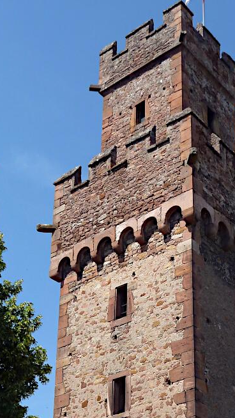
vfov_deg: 32.0
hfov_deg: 18.8
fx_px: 709
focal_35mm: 64
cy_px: 332
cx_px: 158
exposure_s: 1/500
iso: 80
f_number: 4
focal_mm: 5.3
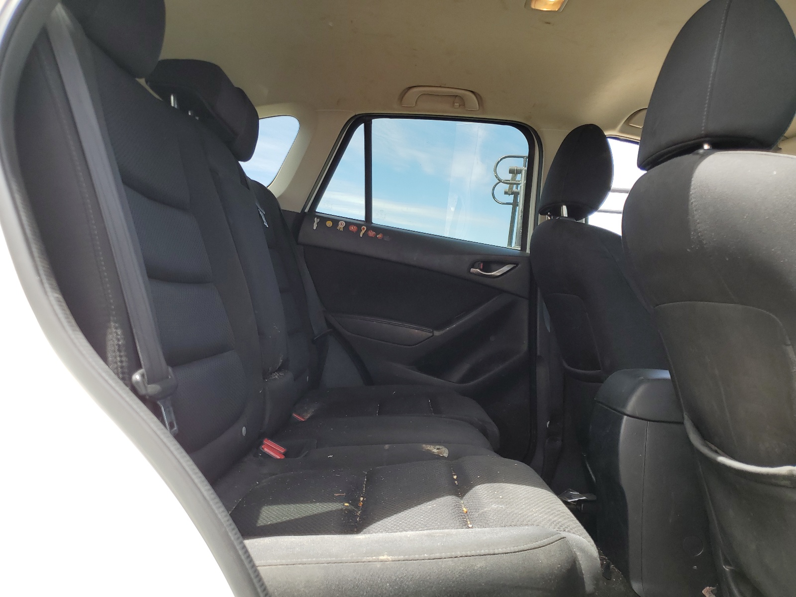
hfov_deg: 67.3
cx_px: 398
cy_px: 298
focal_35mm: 26
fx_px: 598
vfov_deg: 53.1
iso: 50
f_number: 1.5
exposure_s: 1/476
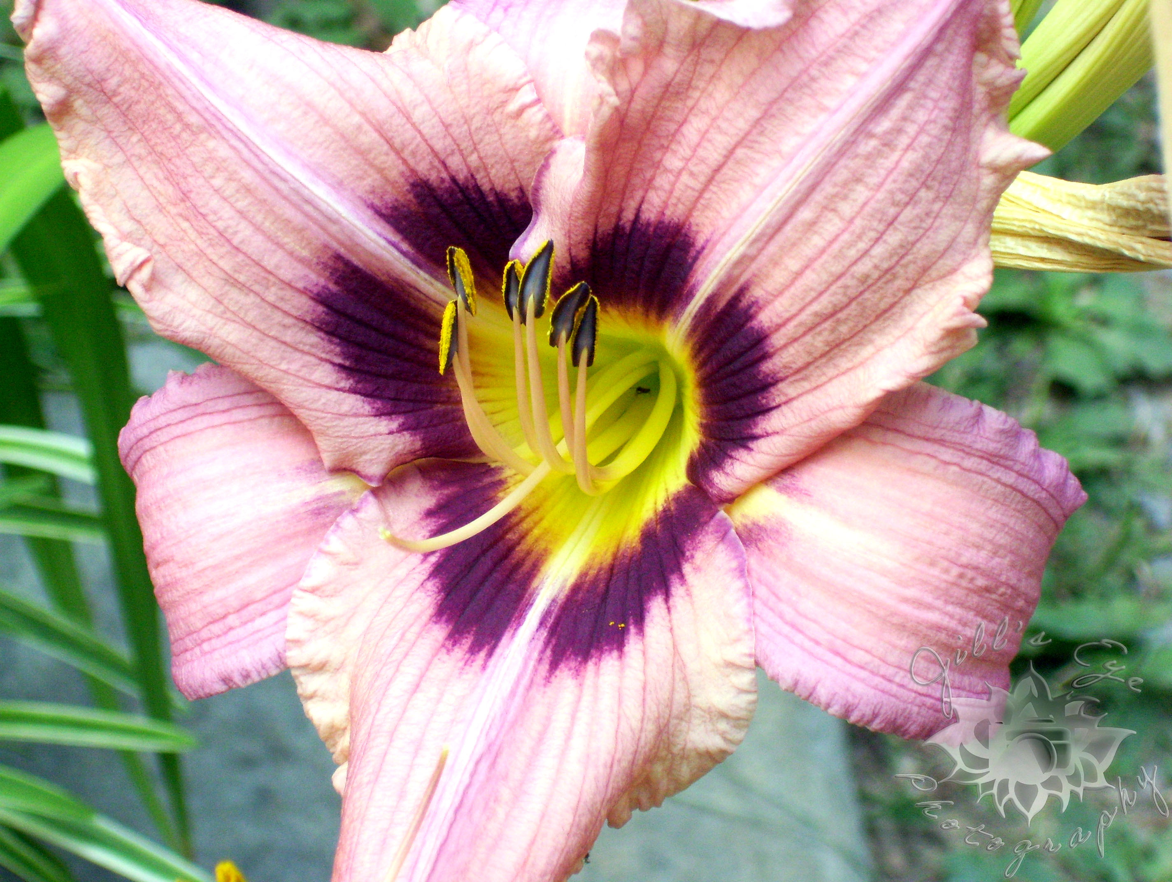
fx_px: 3662
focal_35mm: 108
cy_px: 441
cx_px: 586
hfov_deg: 18.2
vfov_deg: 13.7
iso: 320
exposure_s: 1/250
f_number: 4.6
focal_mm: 18
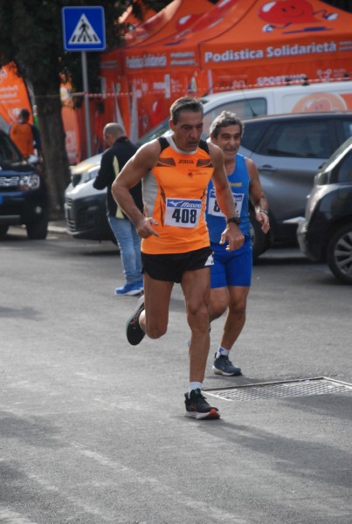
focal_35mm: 188
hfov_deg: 7.4
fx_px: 2736
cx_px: 176
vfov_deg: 10.9
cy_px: 262
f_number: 5.6
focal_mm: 125
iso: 1000
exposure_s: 1/800
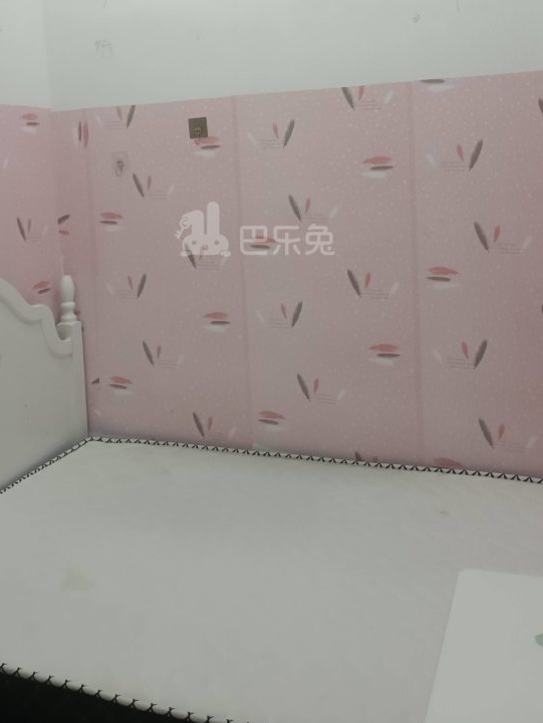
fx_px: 774
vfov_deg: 49.1
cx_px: 255
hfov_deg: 38.7
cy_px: 230
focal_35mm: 37
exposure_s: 1/50
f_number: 1.89
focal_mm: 4.71
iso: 1624
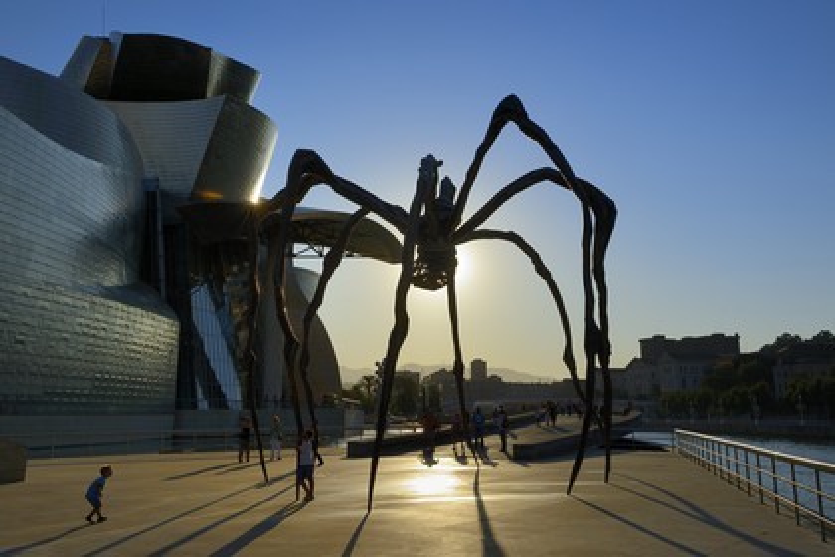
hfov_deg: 58.7
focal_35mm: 32
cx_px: 418
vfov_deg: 41.1
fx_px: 742
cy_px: 278
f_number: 14
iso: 100
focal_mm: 32
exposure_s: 1/200
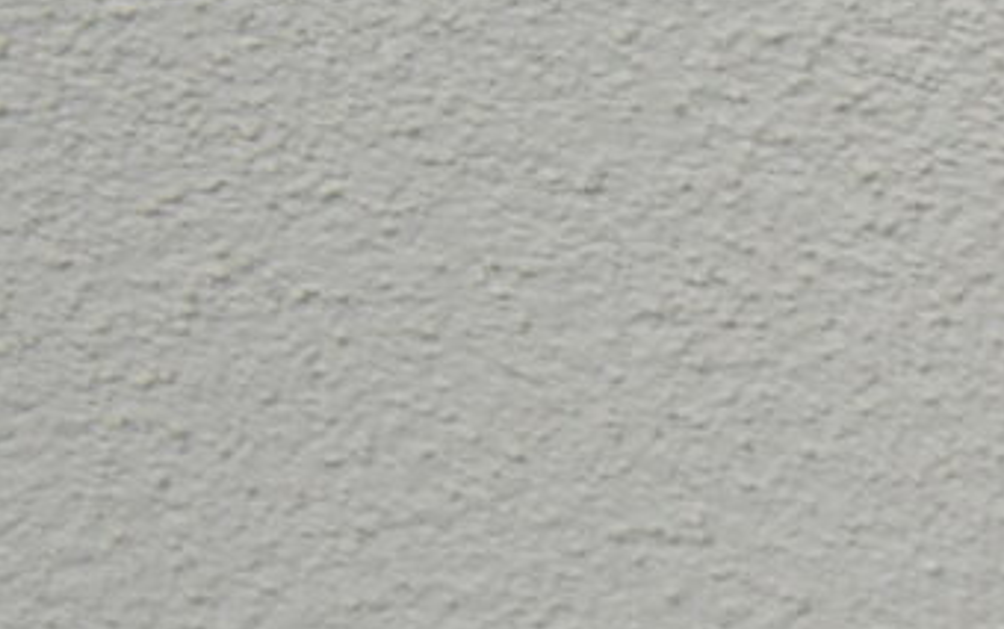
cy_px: 944
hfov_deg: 7.5
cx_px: 3490
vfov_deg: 5.7
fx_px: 6297
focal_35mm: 230
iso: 400
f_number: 5.6
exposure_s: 1/125
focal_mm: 20
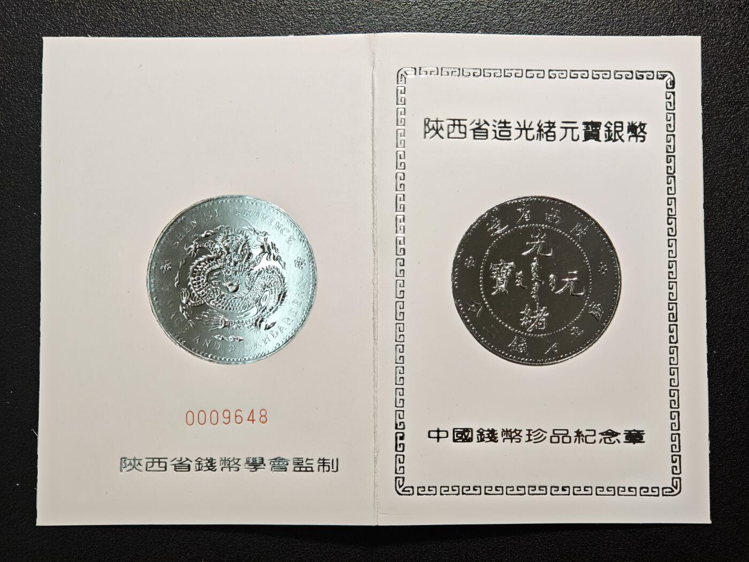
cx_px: 374
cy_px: 281
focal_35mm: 60
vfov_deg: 24.4
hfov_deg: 32.2
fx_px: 1298
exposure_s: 1/108
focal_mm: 9
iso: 500
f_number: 2
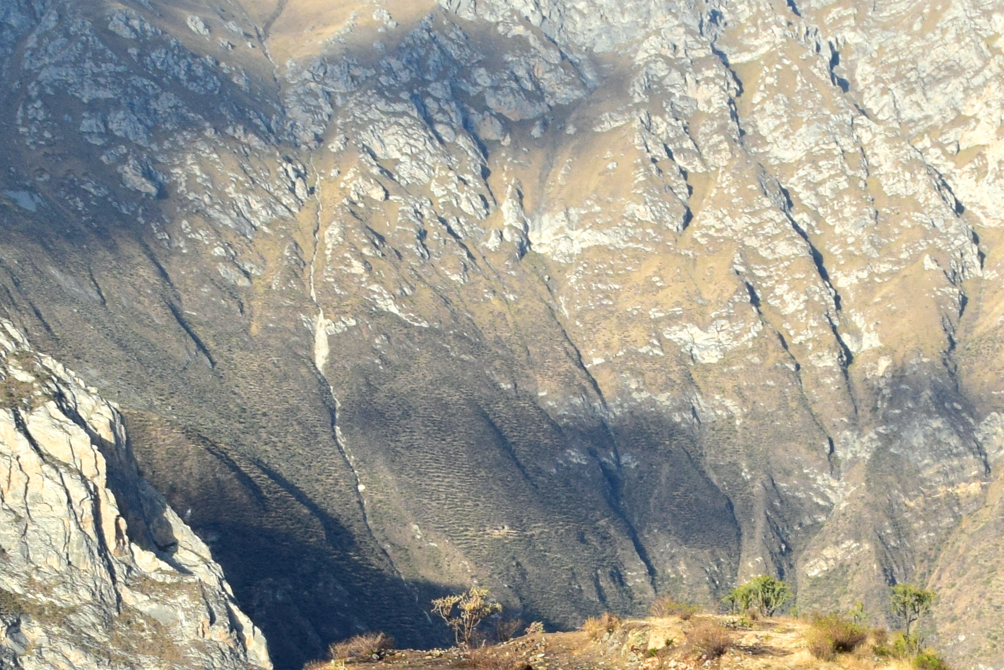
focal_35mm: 107
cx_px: 939
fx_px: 2984
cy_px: 671
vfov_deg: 12.6
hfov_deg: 18.7
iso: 400
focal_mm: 22
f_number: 10
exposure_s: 1/250
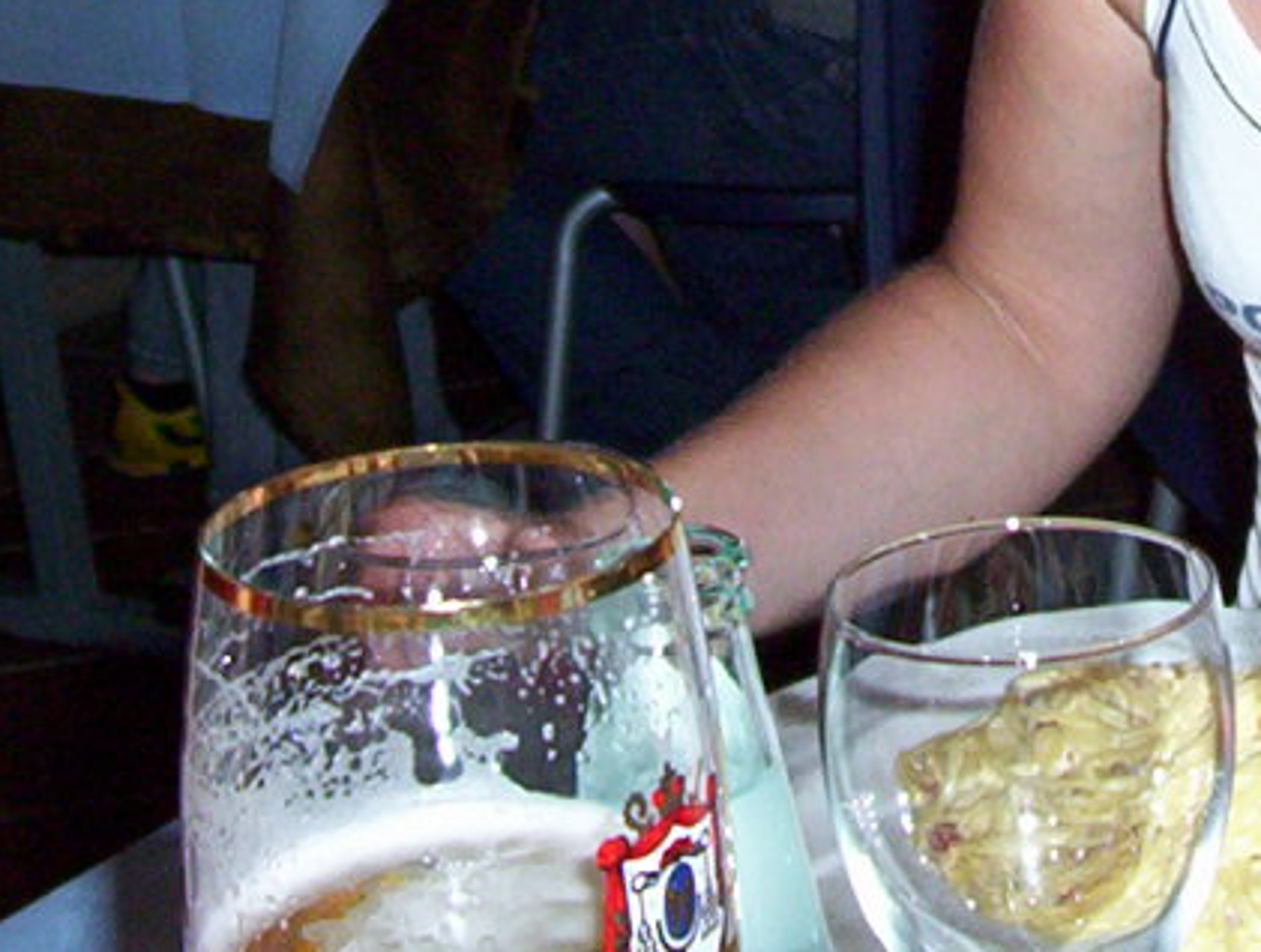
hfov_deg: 15.9
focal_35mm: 121
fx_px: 4419
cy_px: -326
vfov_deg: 11.9
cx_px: 1315
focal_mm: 5.77
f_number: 2.73
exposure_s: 1/60
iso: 140
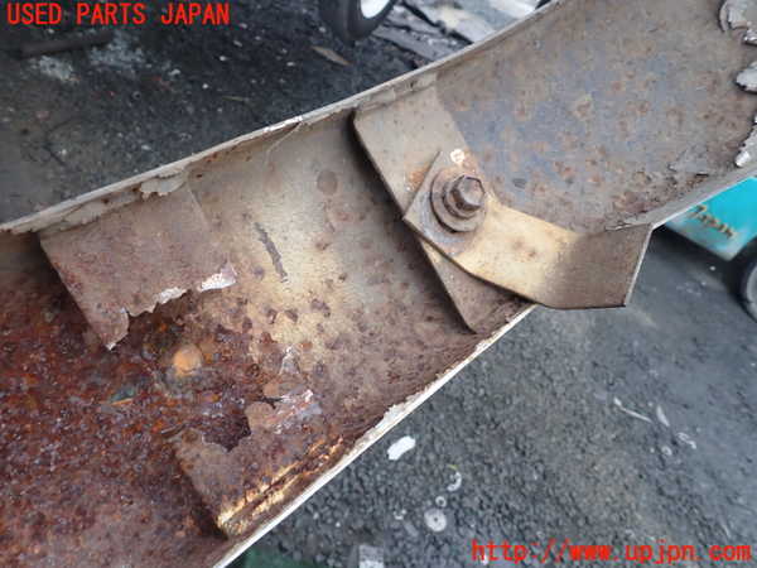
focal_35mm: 25
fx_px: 547
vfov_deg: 54.9
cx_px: 378
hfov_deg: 69.4
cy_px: 284
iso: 100
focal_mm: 4.5
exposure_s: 1/60
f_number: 2.8
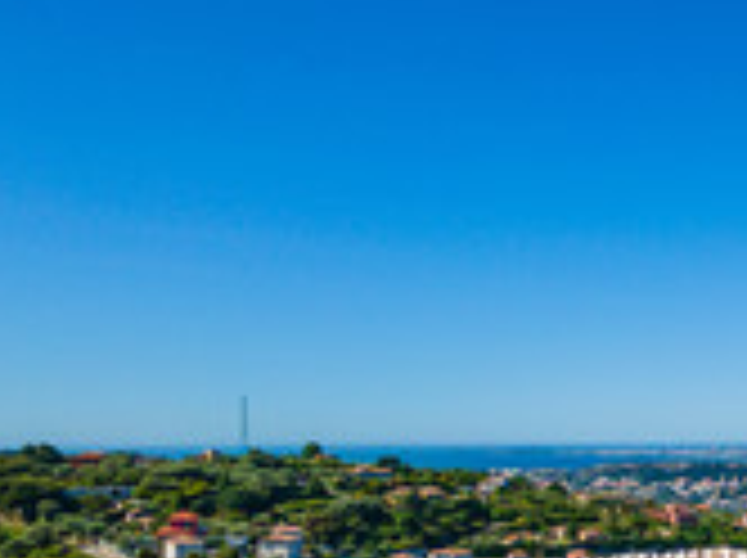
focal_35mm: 54
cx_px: 794
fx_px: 1164
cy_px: 450
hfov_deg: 32.0
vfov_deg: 26.4
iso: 100
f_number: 2.8
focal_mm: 4.5
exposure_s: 1/640
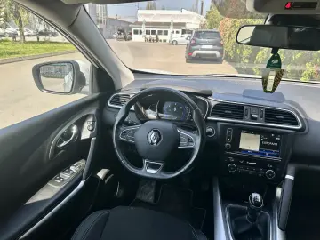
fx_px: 222
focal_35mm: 24
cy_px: 120
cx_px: 160
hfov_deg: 71.6
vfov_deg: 56.8
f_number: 1.78
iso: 80
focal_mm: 6.86
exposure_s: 1/690
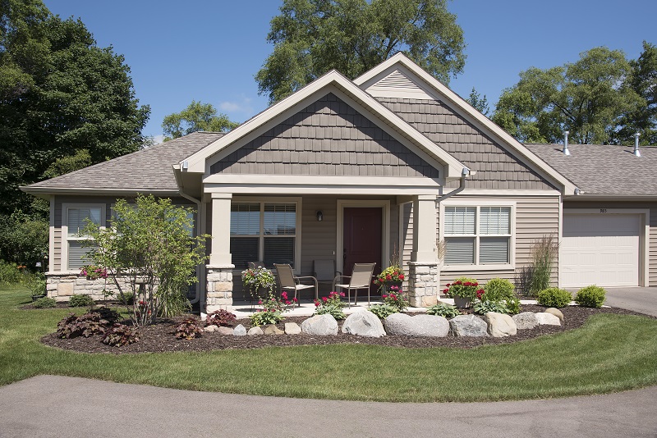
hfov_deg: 58.7
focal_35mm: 32
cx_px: 328
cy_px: 219
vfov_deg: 41.1
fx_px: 584
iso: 100
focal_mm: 32
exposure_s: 1/160
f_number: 8
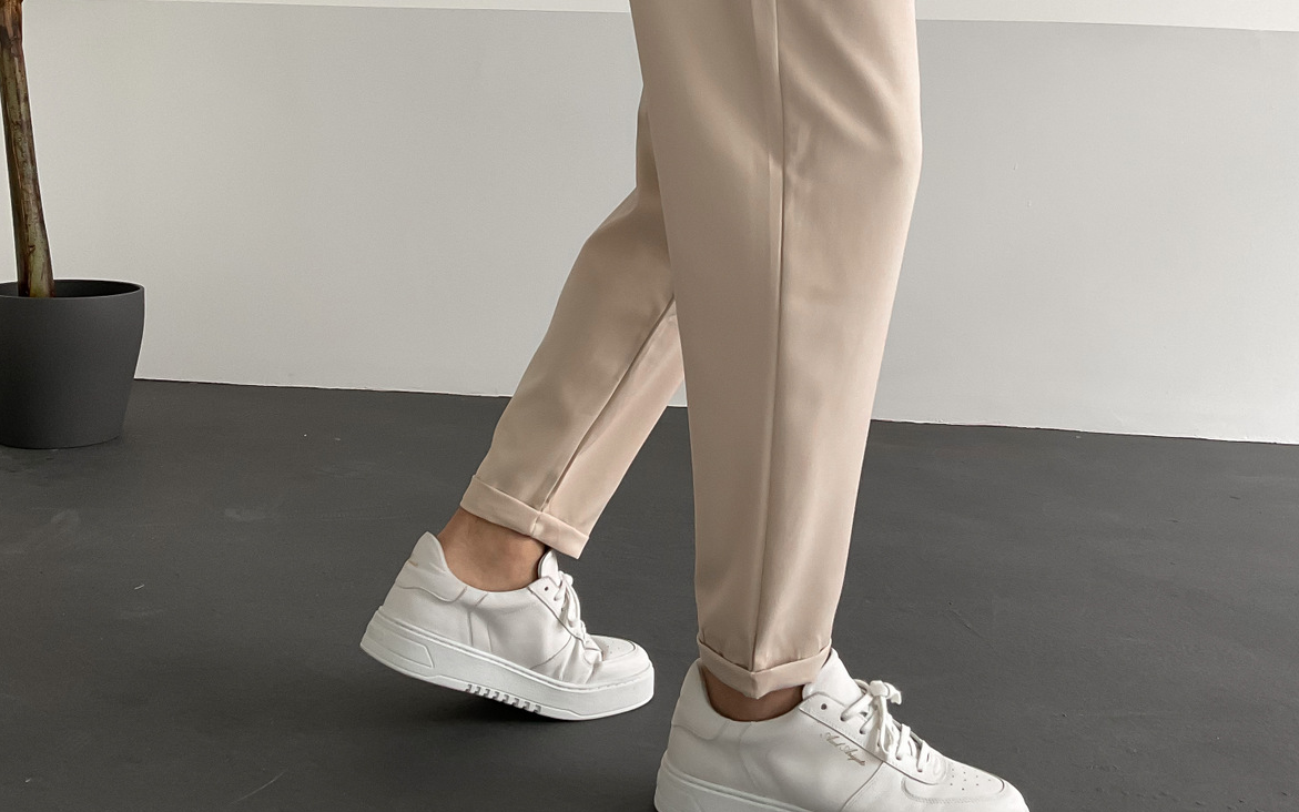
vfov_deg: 29.7
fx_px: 1487
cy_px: 142
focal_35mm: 42
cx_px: 642
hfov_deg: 47.2
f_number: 1.8
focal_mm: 3
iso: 64
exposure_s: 1/120
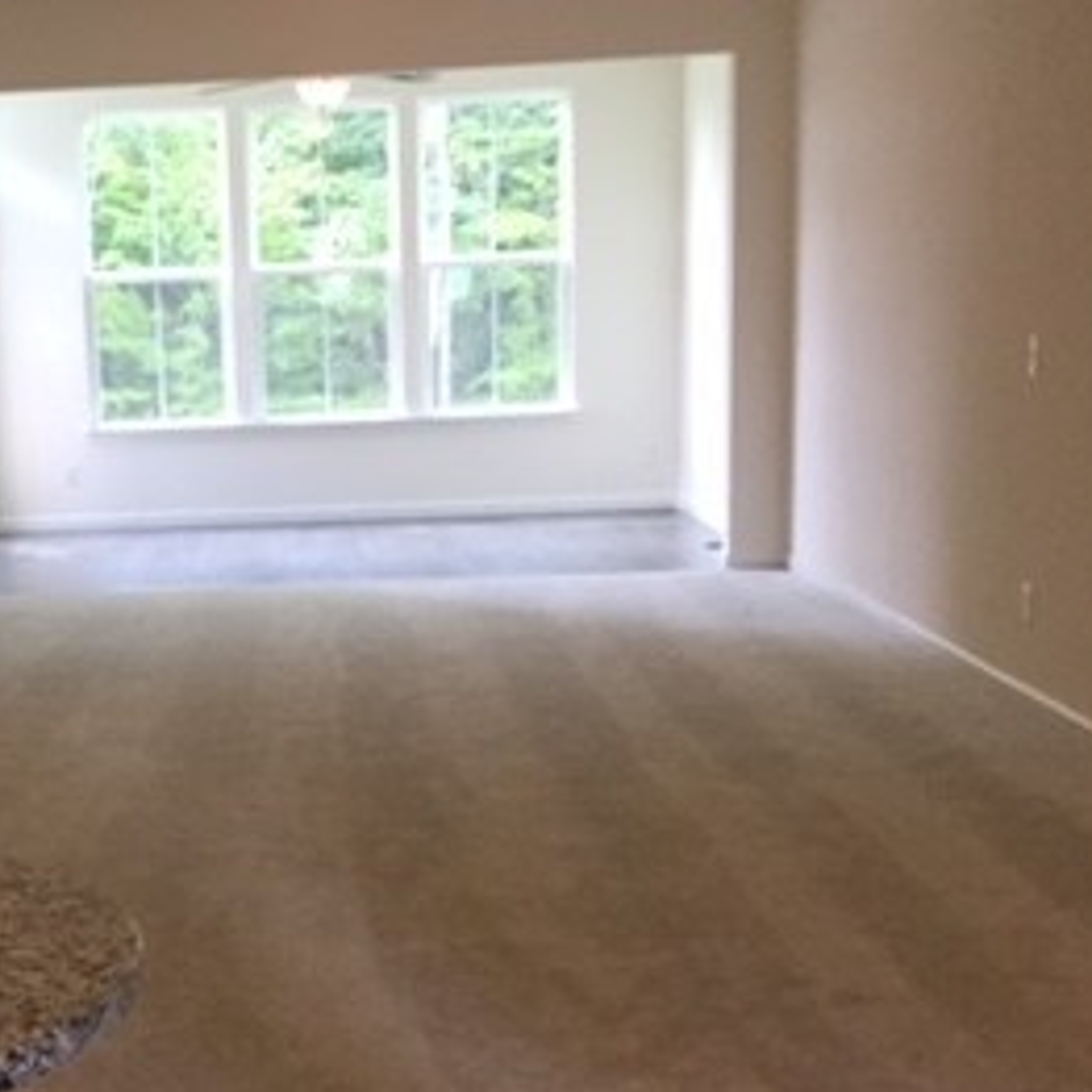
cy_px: 734
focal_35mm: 67
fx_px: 2391
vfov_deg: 25.6
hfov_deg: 25.1
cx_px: 150
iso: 50
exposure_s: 1/30
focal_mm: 3.3
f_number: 2.4
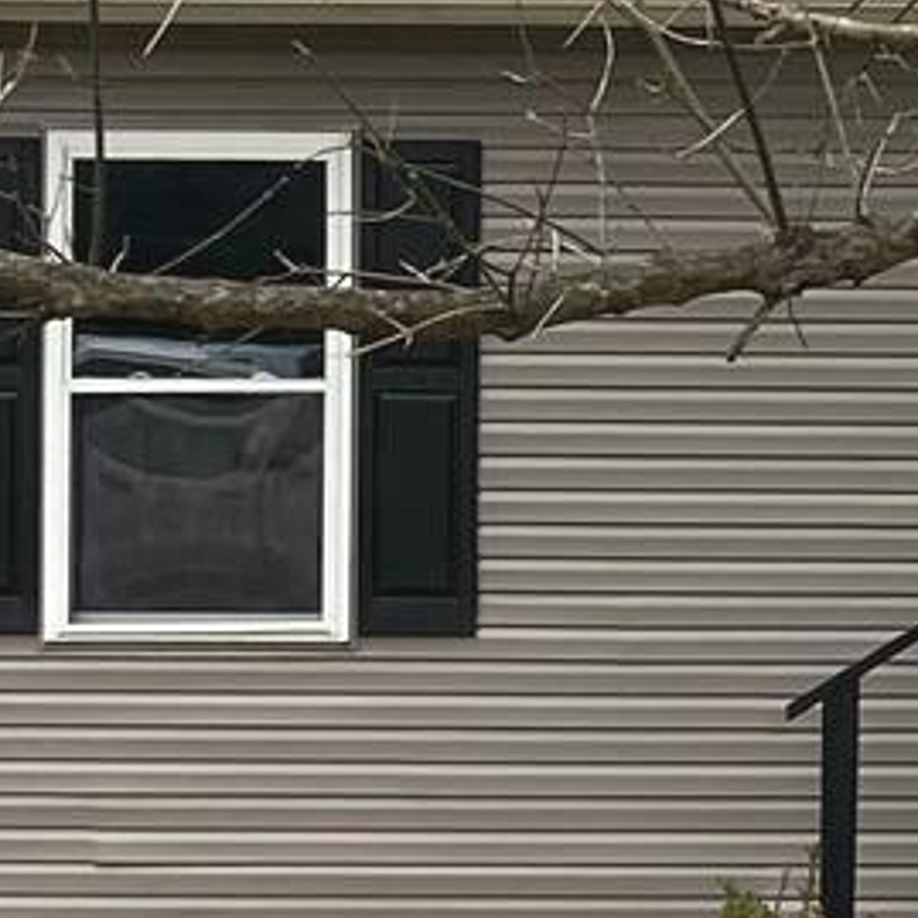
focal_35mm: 175
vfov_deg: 10.0
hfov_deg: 9.6
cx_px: 1464
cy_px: 399
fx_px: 5251
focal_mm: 5.1
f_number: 1.6
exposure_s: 1/327
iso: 50
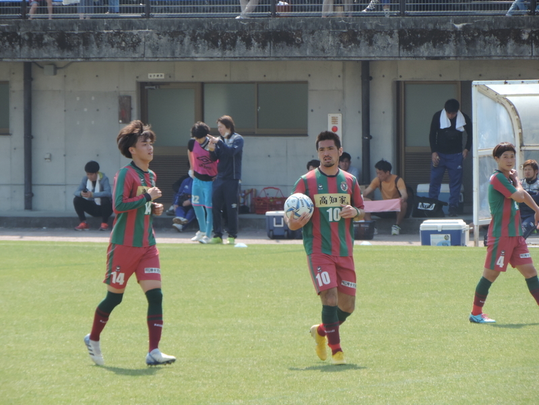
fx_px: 6773
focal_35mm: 435
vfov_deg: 3.4
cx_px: 270
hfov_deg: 4.6
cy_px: 202
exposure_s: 1/250
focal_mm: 77.5
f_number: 4.9
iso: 110
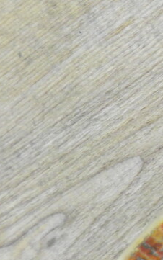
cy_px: 81
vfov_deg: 13.5
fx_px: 1100
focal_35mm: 155
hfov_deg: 7.8
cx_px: 411
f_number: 3.3
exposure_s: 1/20
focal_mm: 7.9
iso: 200
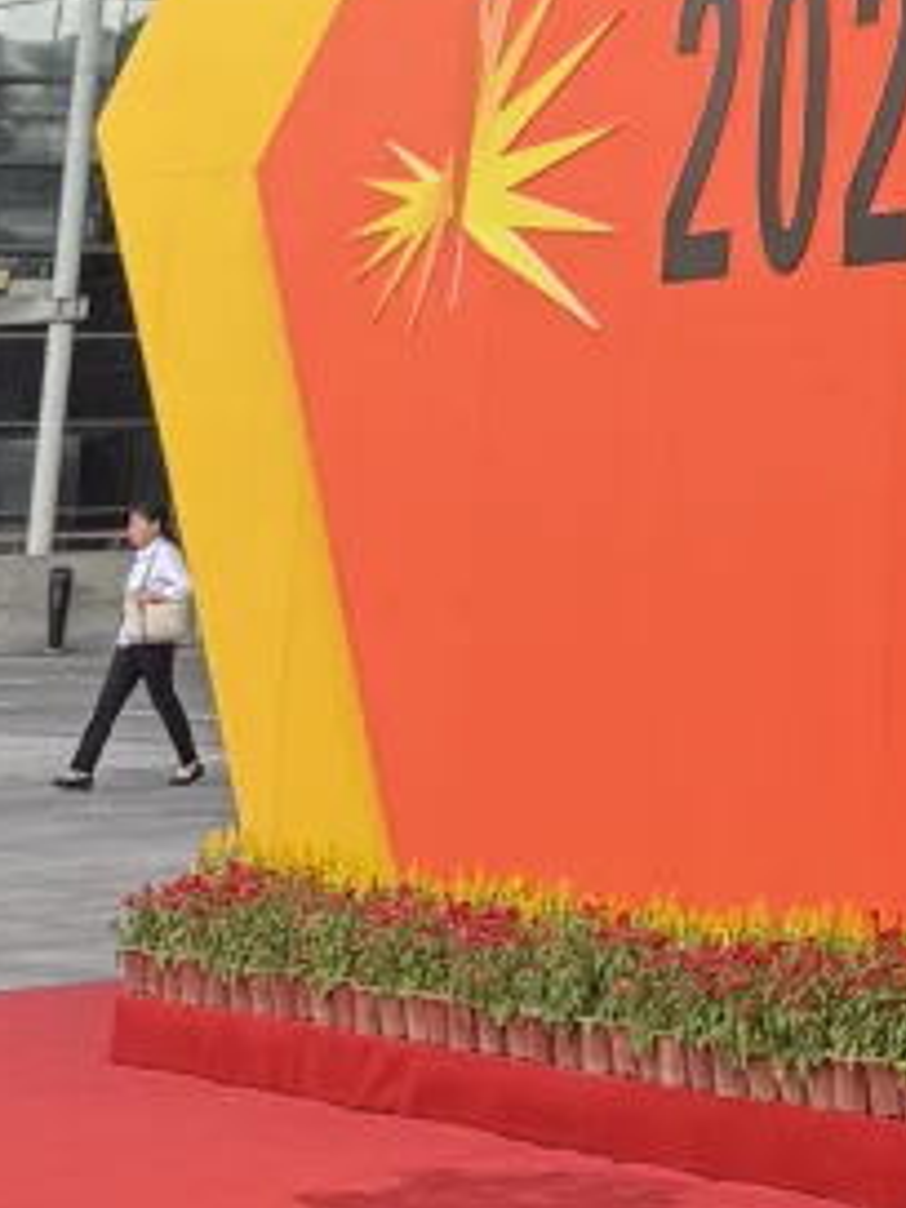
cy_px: -1132
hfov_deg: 10.7
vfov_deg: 13.5
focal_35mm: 127
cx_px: 1803
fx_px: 4432
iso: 64
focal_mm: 6.76
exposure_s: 1/200
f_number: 1.78
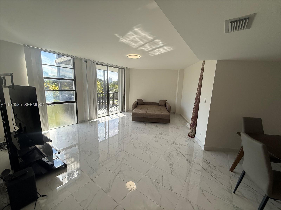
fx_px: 114
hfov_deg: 102.1
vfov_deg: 85.7
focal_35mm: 14
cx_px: 140
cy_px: 105
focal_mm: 2.22
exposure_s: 1/398
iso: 64
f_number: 2.2
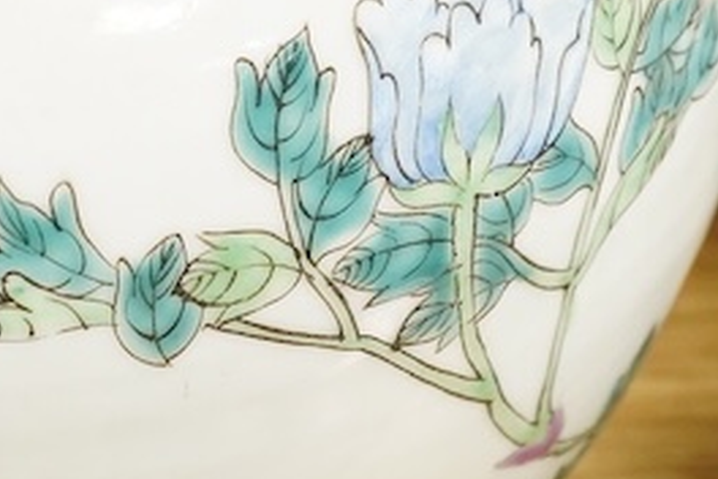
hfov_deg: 10.7
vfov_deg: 7.1
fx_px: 3829
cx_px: 118
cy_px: -136
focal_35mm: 192
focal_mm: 30
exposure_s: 1/125
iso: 2000
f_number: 5
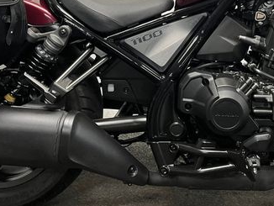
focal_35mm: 51
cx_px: 192
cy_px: 9
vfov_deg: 27.3
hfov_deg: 36.9
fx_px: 404
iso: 100
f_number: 1.6
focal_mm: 5.1
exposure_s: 1/50
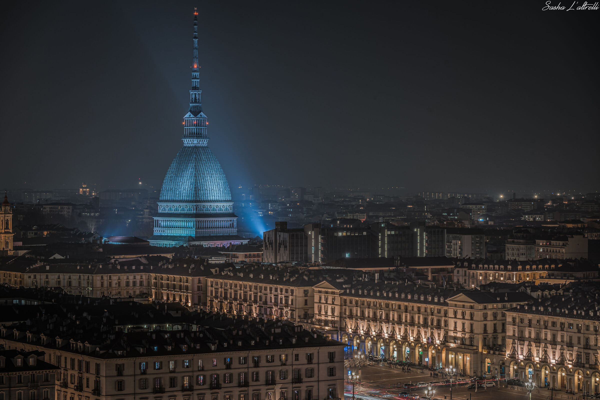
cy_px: 200
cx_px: 300
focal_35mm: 100
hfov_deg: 20.4
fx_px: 1667
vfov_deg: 13.7
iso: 100
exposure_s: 15
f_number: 11
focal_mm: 100
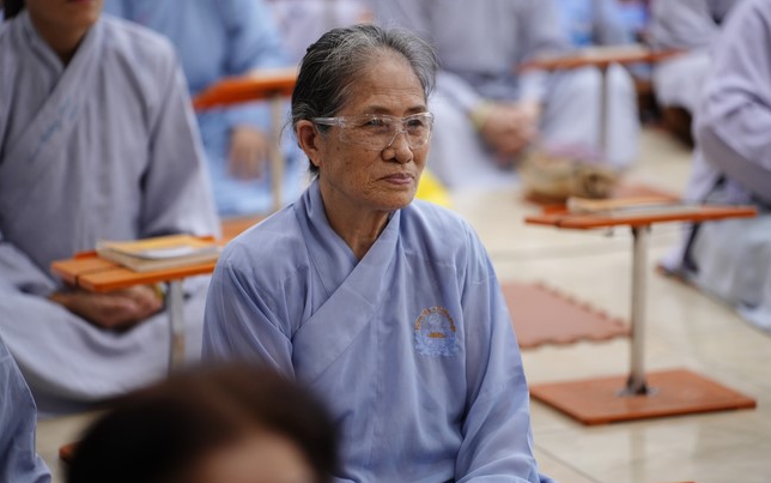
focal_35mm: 154
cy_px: 239
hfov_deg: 13.6
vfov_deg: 8.5
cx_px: 387
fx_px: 3237
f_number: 2.8
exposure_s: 1/60
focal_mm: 150
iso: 2000
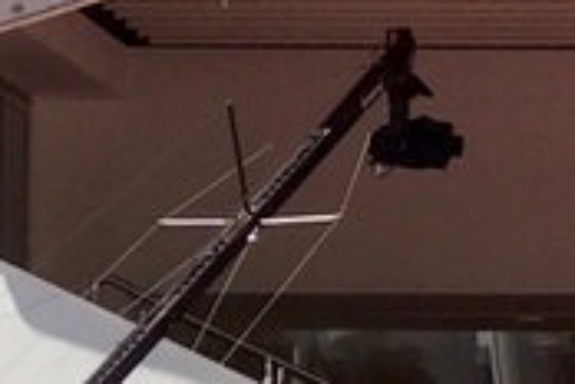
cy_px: 396
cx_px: 1361
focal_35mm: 402
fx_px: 6420
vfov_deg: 3.4
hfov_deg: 5.0
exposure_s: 1/1140
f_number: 2.8
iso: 20
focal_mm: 6.6
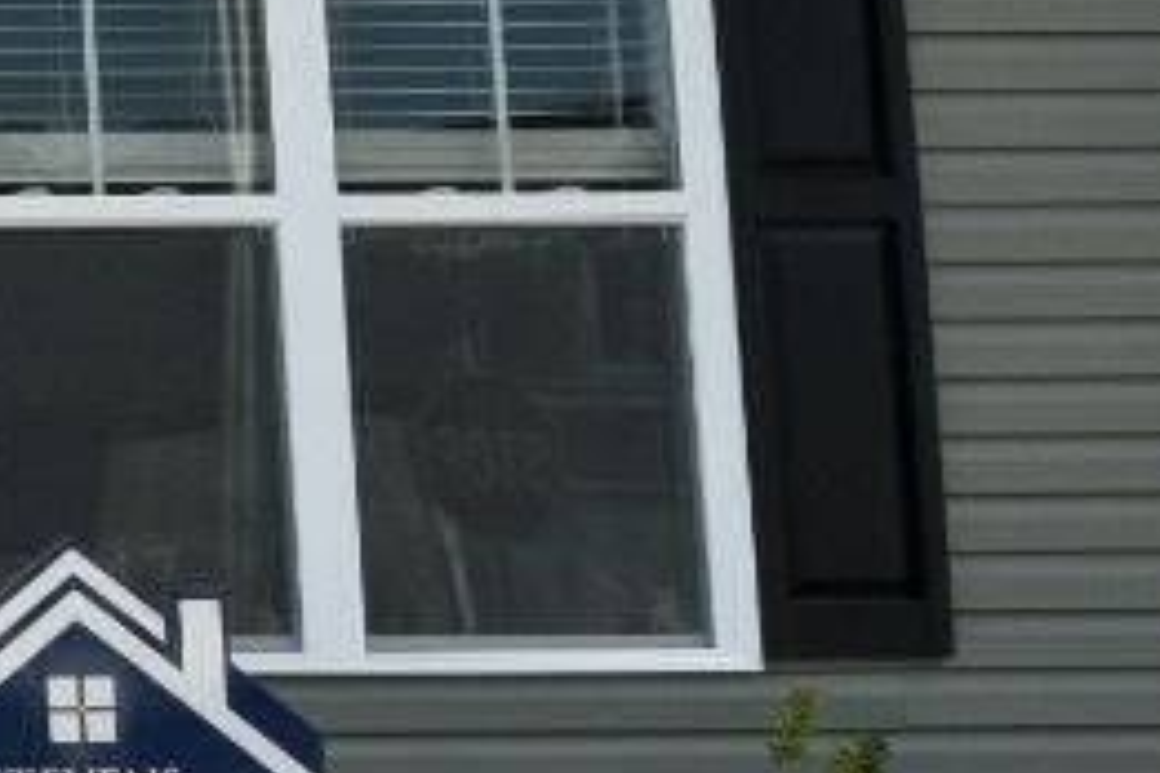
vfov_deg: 14.6
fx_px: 2996
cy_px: 195
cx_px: -1716
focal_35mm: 93
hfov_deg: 14.0
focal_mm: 10
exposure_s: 1/400
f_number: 8
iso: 200
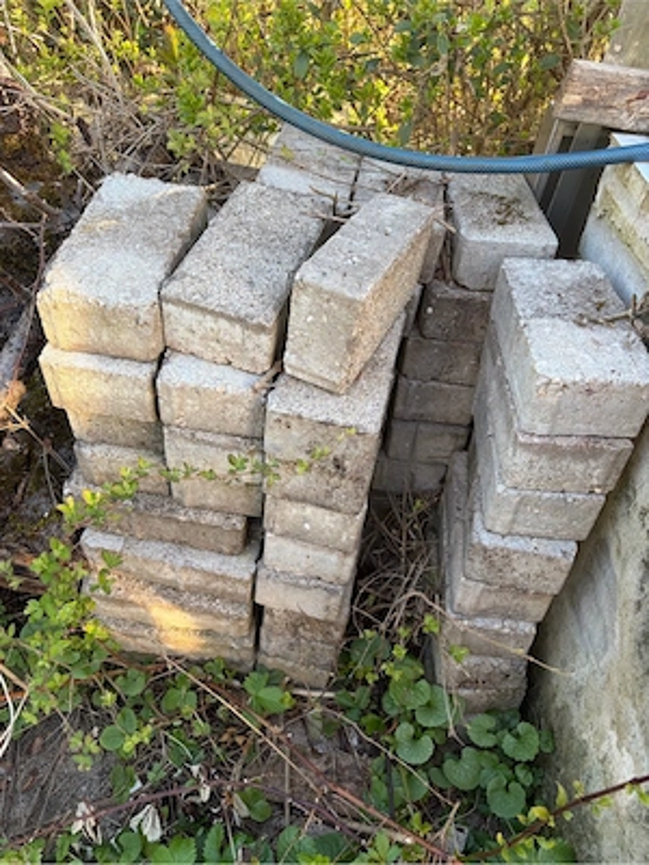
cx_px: 324
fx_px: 650
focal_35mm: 26
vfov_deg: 67.3
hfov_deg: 53.1
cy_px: 432
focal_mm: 5.96
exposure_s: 1/184
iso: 64
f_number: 1.6
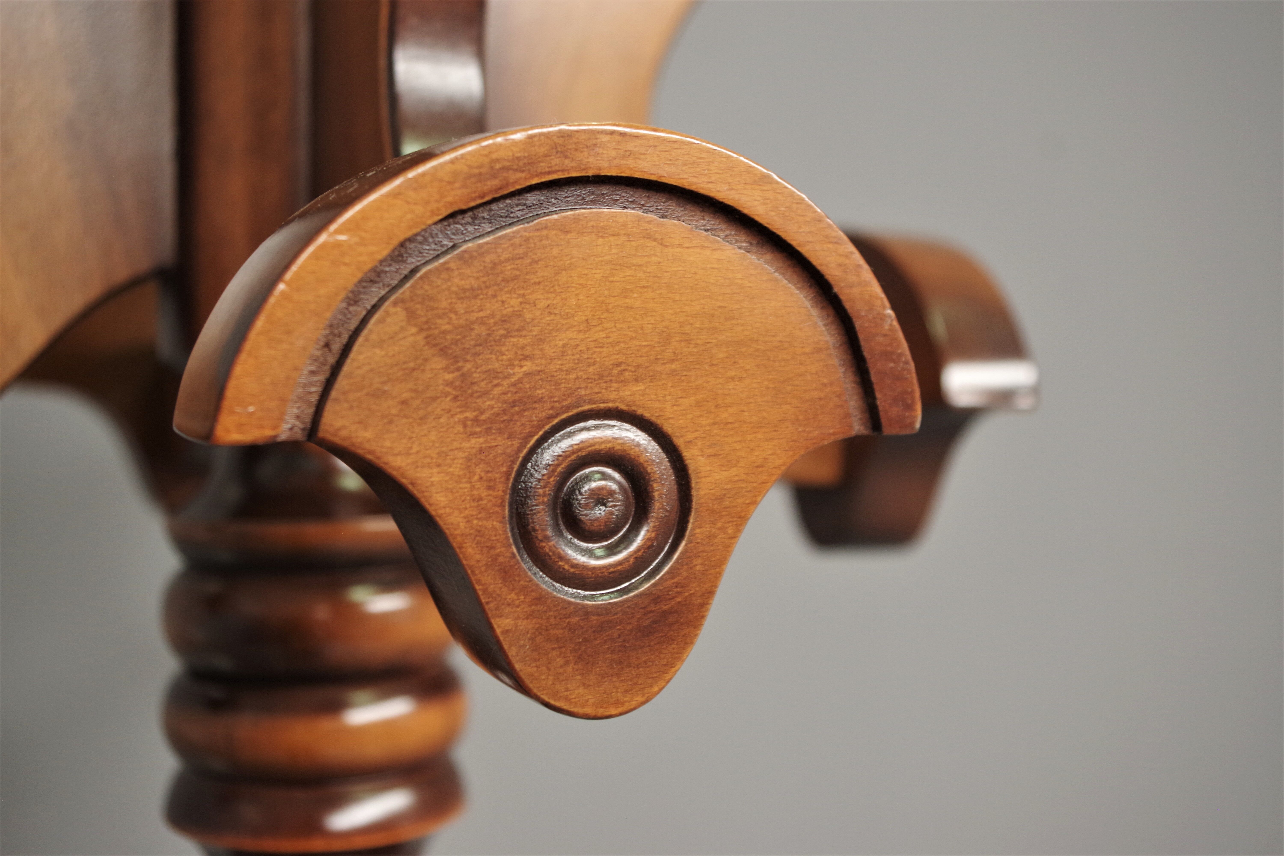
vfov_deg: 27.5
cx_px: 642
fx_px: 1748
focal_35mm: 49
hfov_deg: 40.3
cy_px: 428
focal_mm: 32.5
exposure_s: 1/40
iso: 800
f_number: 4
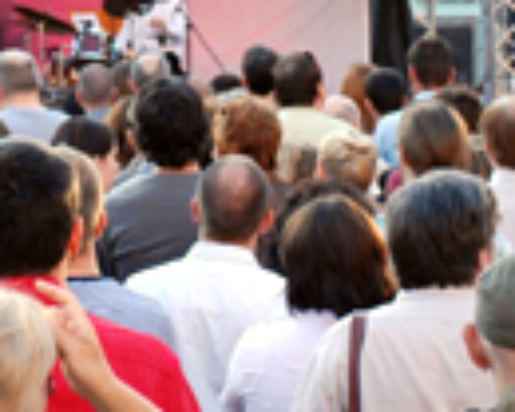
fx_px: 3308
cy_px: -50
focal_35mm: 217
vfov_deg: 7.1
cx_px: -40
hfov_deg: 8.8
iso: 200
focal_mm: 40
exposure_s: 1/50
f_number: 4.5
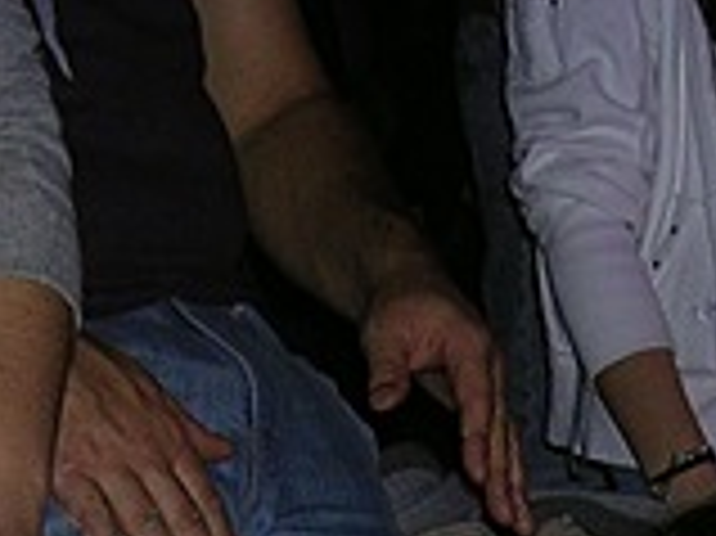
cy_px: 1072
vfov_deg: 9.1
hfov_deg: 12.7
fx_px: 3162
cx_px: 748
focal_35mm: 153
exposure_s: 1/60.1
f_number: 2.8
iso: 50
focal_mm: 5.8
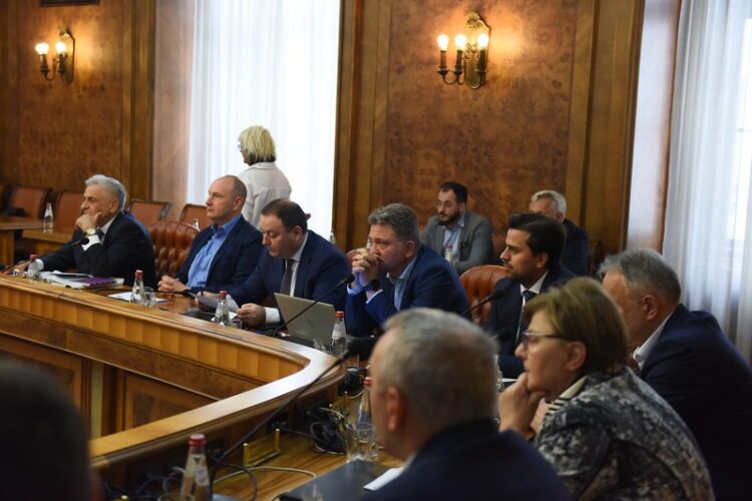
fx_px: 1086
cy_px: 250
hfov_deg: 38.2
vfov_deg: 26.0
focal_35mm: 52
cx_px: 376
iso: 2000
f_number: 3.2
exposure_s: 1/200
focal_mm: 52
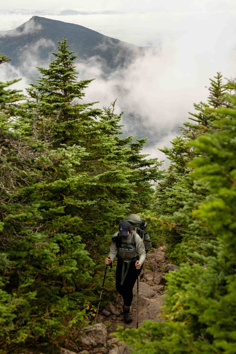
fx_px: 775
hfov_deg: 17.3
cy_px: 165
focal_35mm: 79
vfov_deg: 25.7
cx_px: 100
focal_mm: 61.6
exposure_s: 1/250
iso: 125
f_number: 5.6
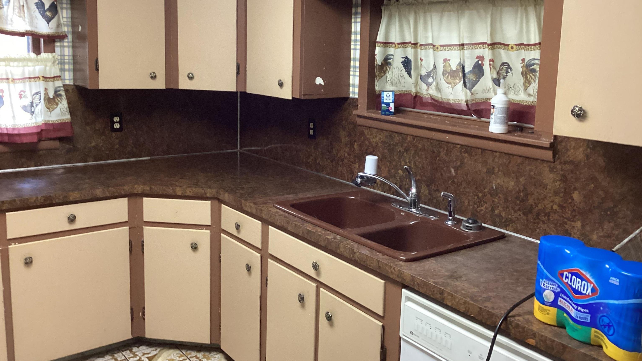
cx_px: 322
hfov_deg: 58.0
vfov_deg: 34.5
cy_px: 142
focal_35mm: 34
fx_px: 579
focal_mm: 3.3
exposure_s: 1/40
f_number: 2.4
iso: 250
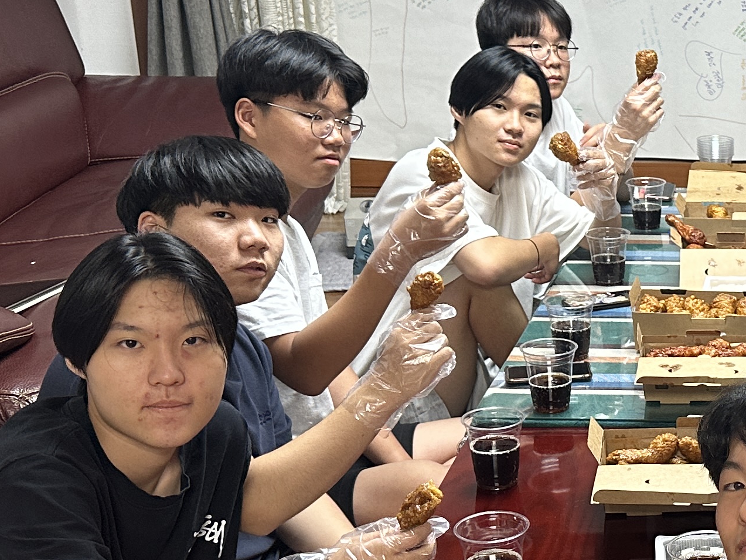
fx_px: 1638
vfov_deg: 19.3
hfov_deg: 23.4
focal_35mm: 76
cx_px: 907
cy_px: 370
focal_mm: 6.86
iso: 200
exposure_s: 1/120
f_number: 1.78
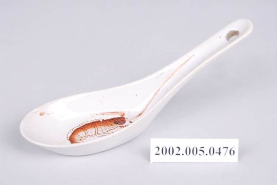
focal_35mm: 105
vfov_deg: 13.1
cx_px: 138
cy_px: 92
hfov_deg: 19.4
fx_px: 809
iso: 100
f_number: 9
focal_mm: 70
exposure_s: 1/80
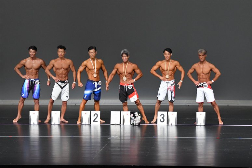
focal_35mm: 187
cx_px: 126
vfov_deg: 7.3
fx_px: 1308
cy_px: 84
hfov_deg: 11.0
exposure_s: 1/400
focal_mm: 125
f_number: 5.6
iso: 5000
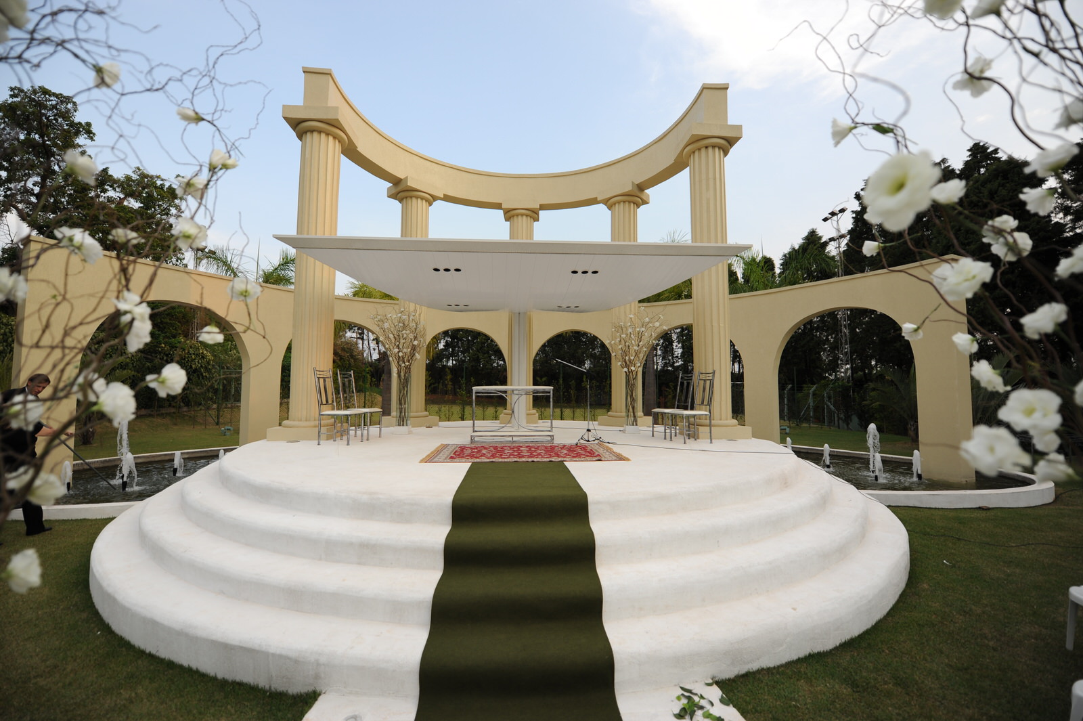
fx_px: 421
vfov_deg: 81.1
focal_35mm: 14
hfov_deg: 104.3
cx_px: 542
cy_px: 360
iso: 200
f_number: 2.8
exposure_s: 1/800
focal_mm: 14
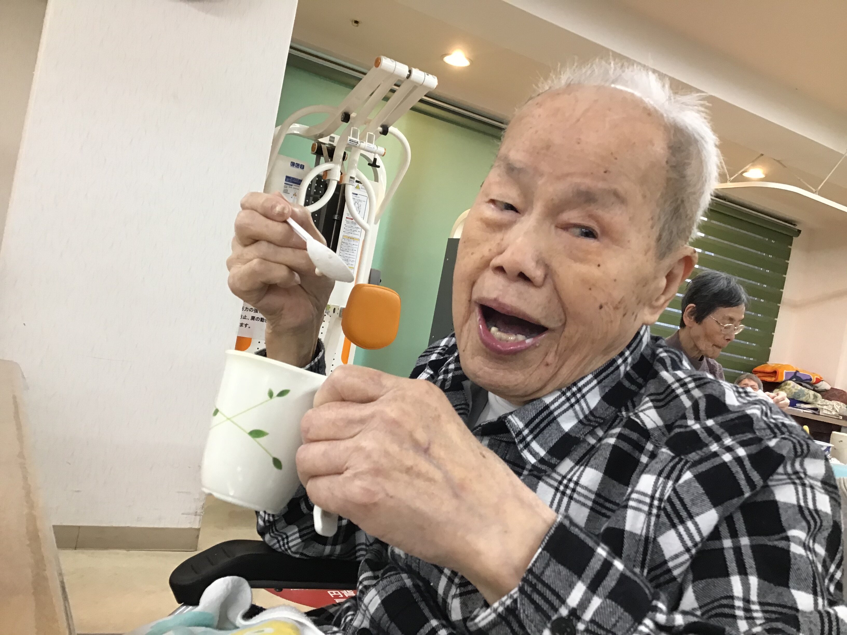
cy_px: 318
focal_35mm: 31
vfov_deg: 45.4
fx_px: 759
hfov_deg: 58.4
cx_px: 424
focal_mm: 3.3
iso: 80
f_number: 2.4
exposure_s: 1/30
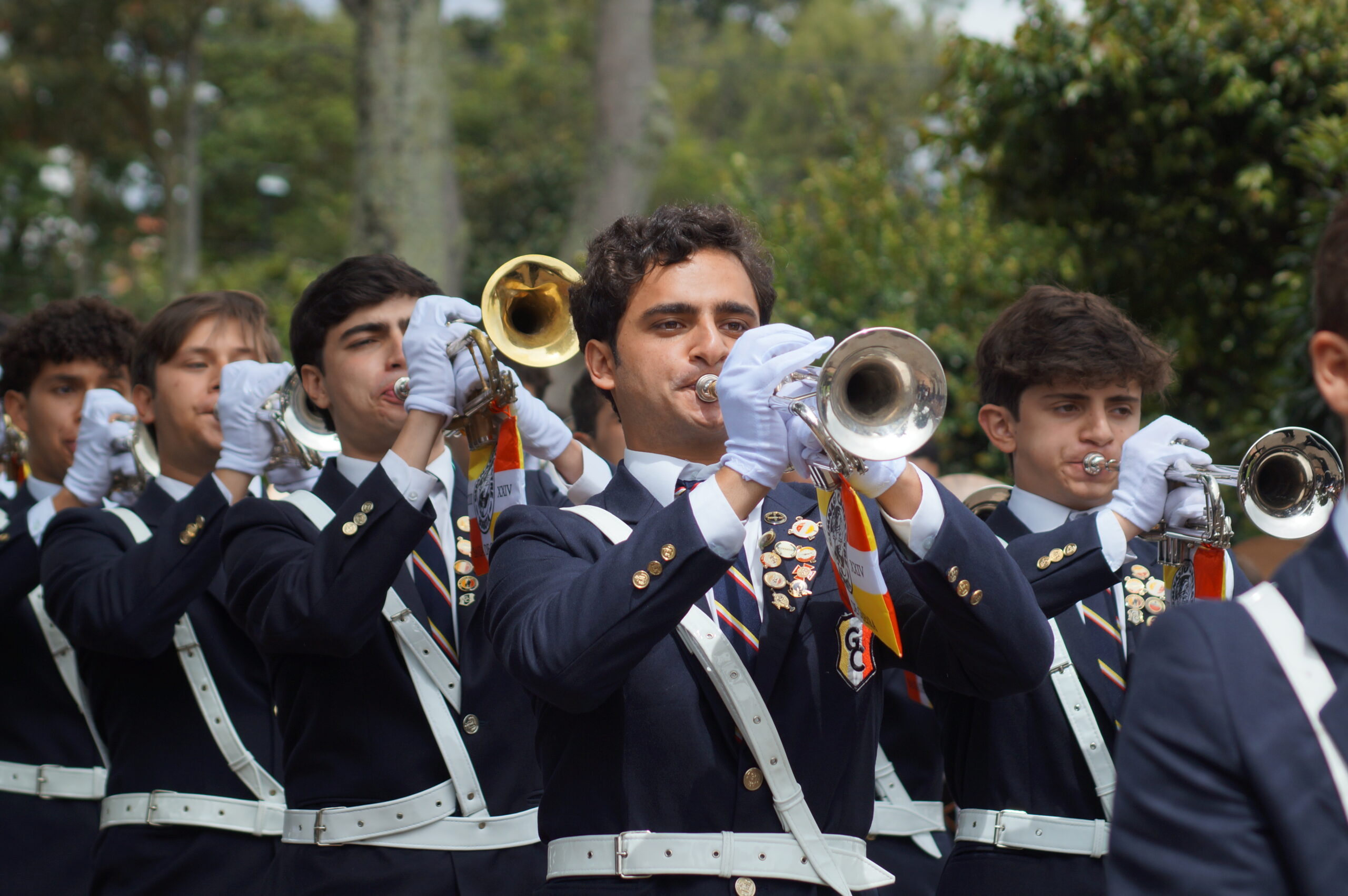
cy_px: 448
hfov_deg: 11.4
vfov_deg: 7.6
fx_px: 6733
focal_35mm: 180
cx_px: 674
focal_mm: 120
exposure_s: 1/400
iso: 100
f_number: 5.6
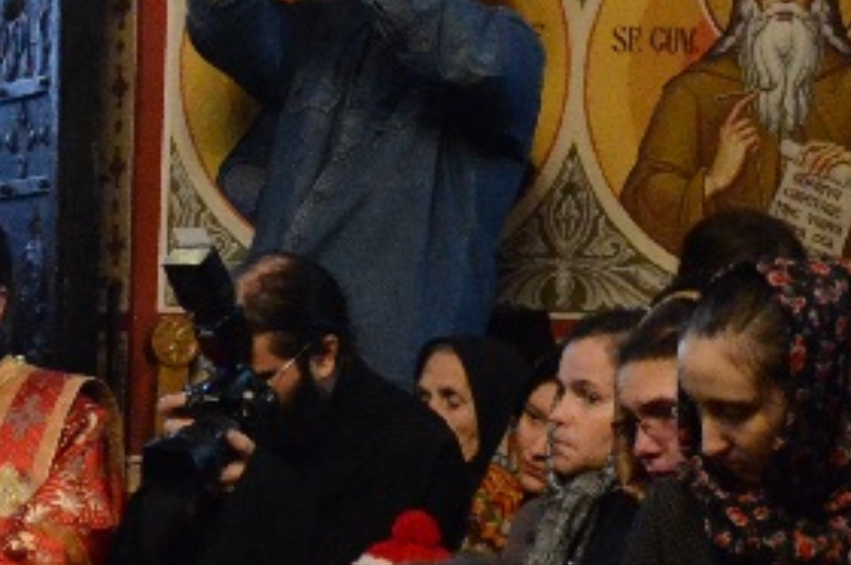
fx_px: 3191
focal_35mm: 135
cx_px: -395
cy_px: 1024
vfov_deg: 9.6
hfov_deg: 14.3
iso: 4000
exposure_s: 1/60
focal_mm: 21
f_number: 3.8
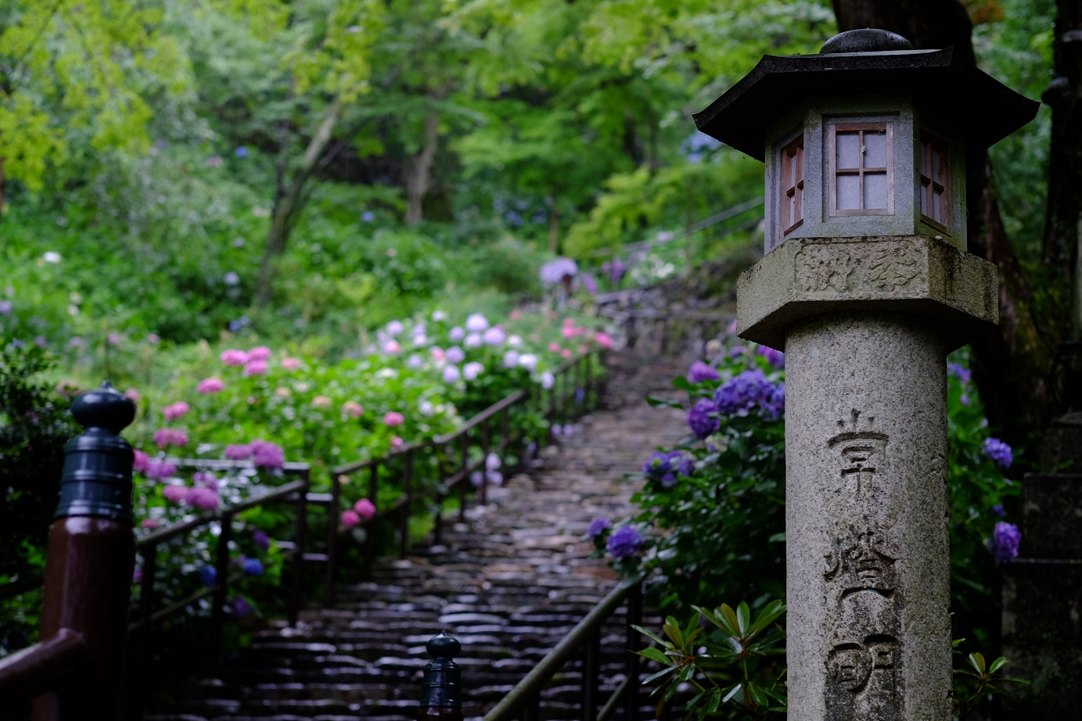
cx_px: 541
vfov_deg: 16.3
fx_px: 2524
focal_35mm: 84
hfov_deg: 24.2
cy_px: 360
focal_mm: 56
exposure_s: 1/60
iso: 250
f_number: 2.8
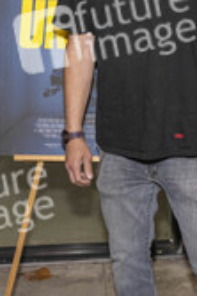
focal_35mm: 73
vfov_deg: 27.6
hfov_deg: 18.4
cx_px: 156
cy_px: 121
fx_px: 602
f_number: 5.6
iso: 800
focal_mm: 30.5
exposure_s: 1/200
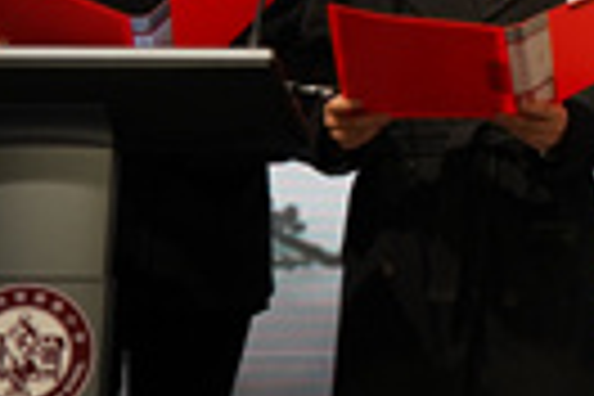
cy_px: -439
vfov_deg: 5.3
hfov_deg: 7.5
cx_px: 1454
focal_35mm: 255
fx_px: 4207
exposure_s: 1/50
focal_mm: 42
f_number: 4.5
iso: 200
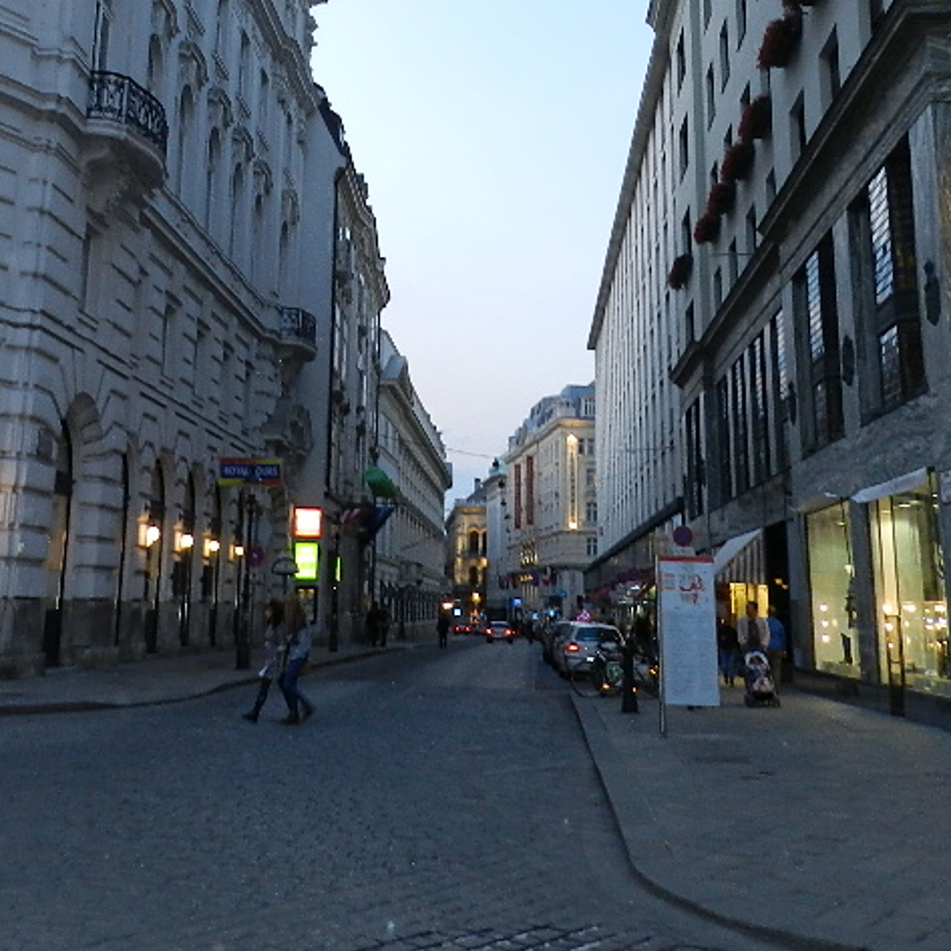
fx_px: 1368
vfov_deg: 37.3
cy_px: 225
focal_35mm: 44
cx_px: 382
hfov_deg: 38.2
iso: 250
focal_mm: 4
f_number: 3.4
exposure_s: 1/30
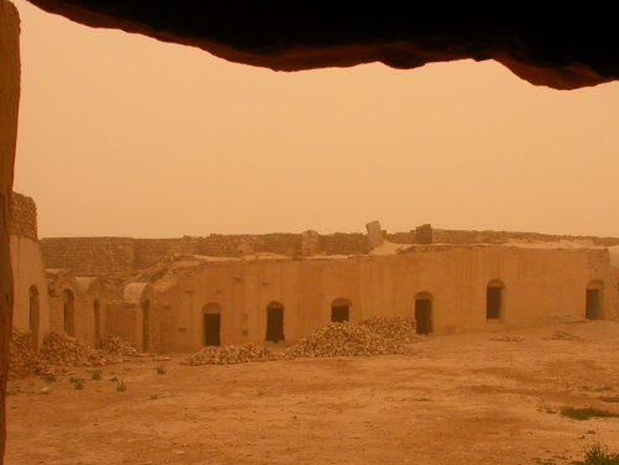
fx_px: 1341
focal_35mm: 75
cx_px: 356
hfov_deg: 26.0
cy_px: 338
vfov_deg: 19.5
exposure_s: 1/178
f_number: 5.7
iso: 100
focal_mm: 9.8
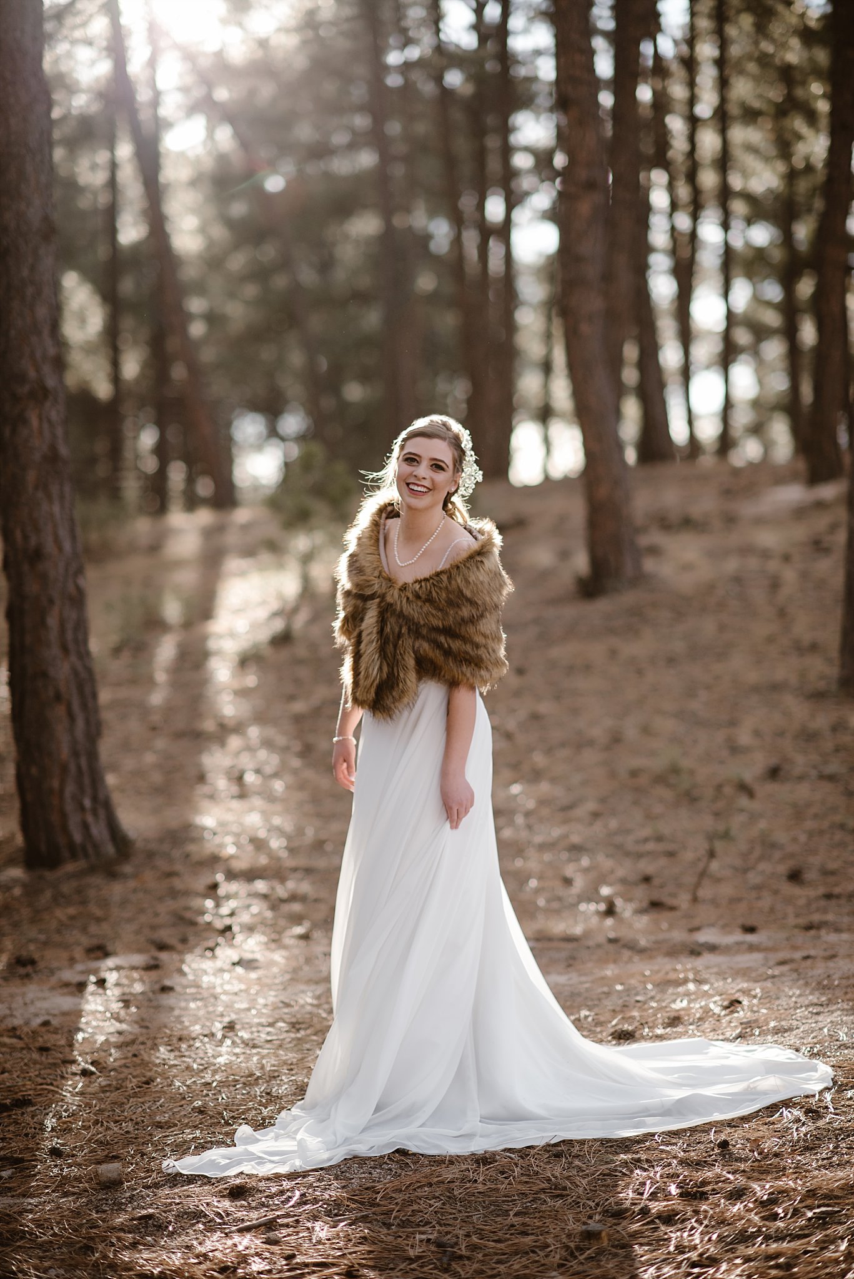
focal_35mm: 85
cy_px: 640
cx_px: 427
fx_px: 3022
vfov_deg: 23.9
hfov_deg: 16.1
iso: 200
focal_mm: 85
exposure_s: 1/1250
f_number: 1.8
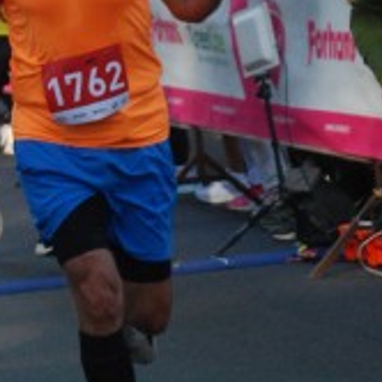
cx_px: 26
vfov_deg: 5.1
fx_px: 4327
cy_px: 92
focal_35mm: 347
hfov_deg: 5.0
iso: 1000
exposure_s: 1/320
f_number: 5.6
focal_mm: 75
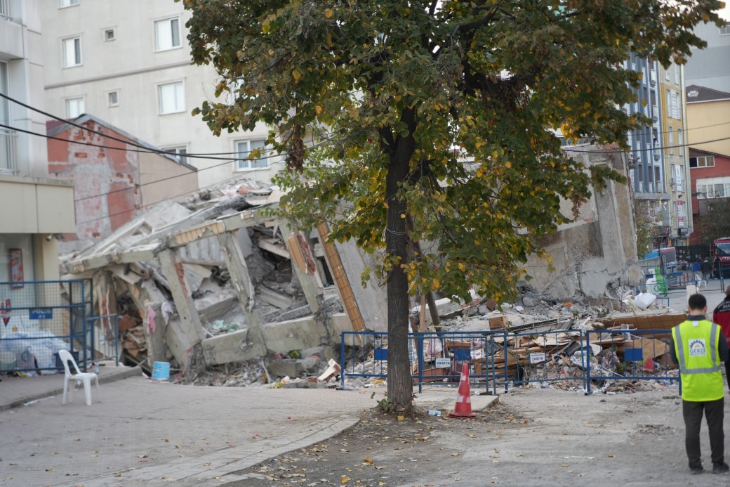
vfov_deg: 19.5
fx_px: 1419
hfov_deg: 28.8
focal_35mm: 70
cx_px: 365
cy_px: 244
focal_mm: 70
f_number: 4
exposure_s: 1/160
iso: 320
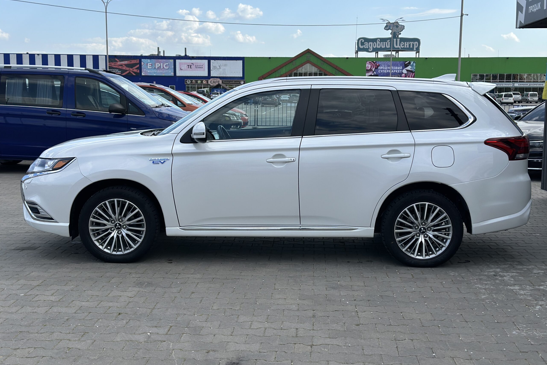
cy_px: 182
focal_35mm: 50
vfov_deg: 27.0
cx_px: 274
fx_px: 760
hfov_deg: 39.6
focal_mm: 6.86
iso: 100
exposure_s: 1/3367
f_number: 1.78
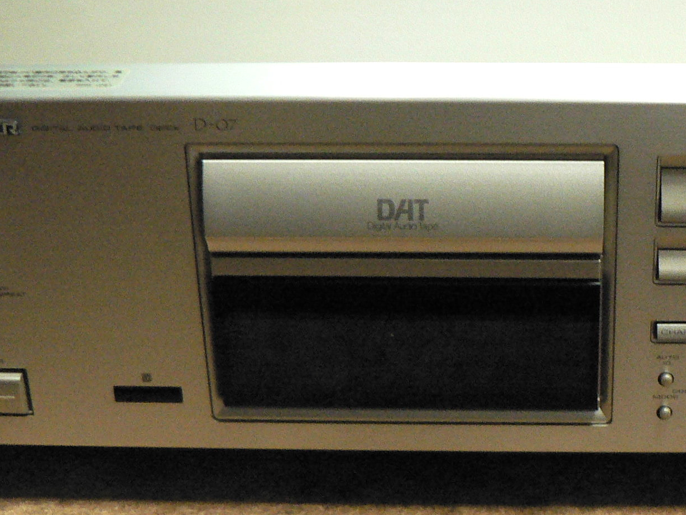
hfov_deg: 25.5
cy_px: 237
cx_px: 568
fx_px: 1486
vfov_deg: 19.6
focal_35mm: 75
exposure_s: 1/25
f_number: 2.8
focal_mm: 6
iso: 400
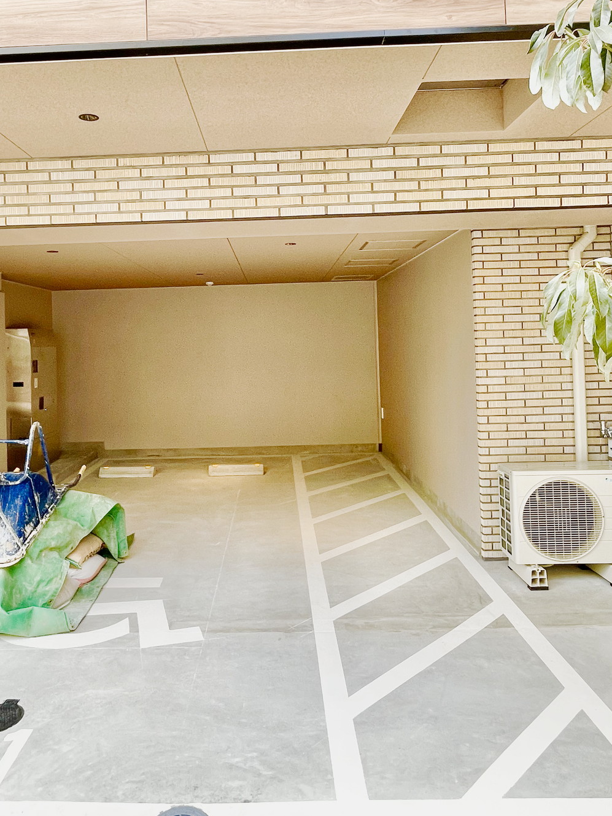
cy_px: 333
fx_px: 613
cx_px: 255
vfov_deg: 66.8
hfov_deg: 52.8
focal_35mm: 26
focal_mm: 1.55
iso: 50
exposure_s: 1/99
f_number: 2.4
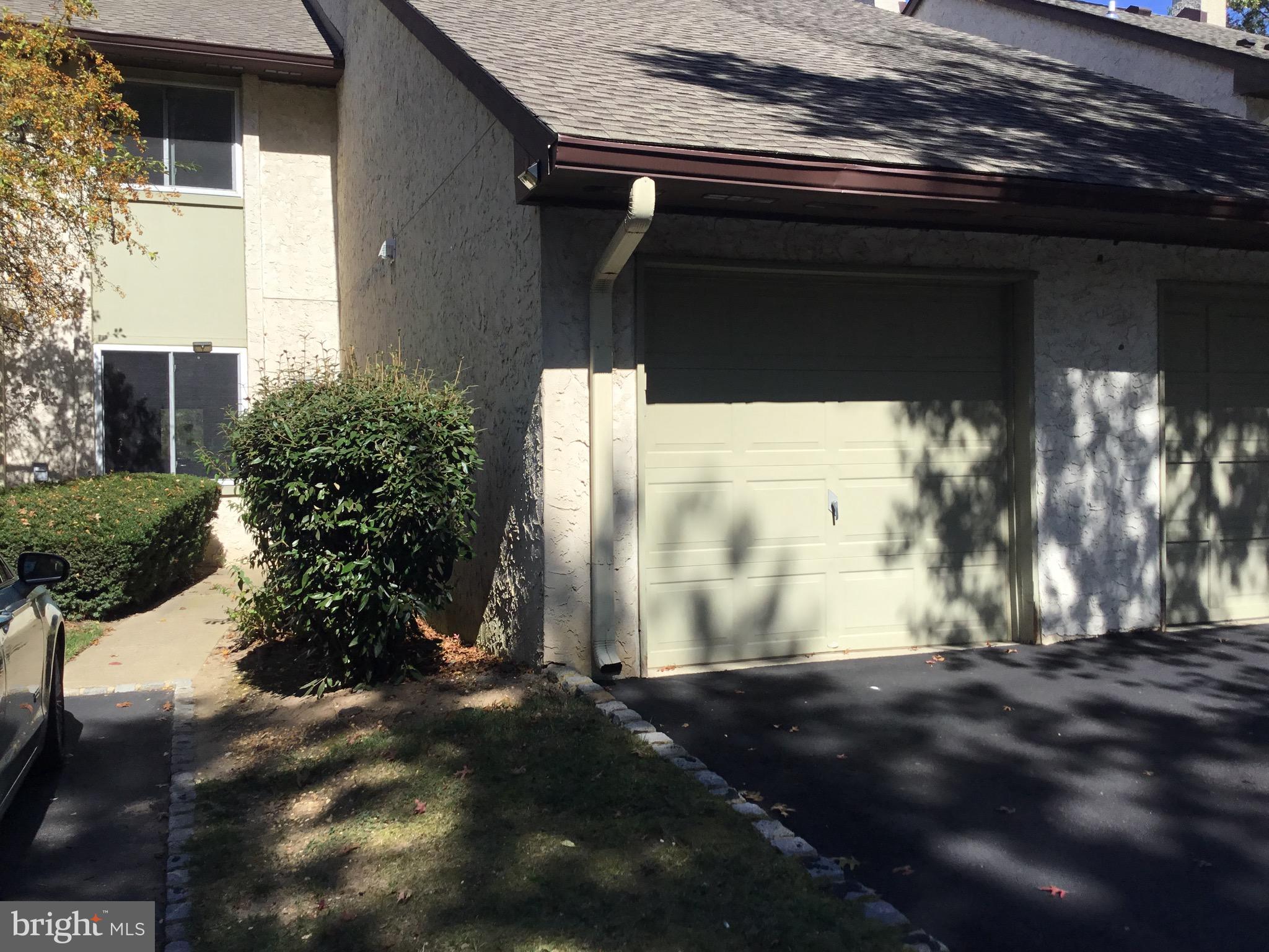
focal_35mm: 31
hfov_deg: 58.4
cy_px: 476
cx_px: 634
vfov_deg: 45.4
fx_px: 1136
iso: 25
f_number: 2.4
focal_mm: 3.3
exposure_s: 1/1217
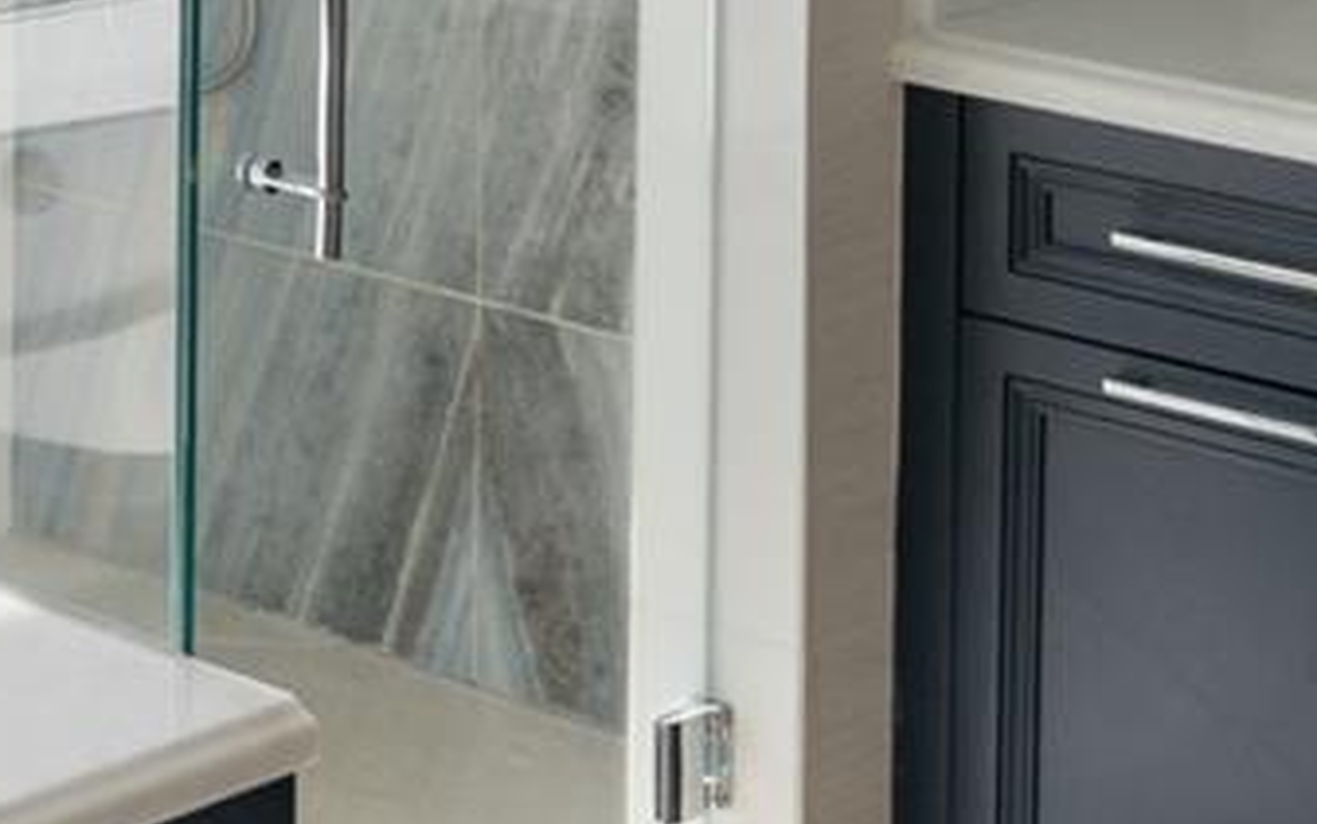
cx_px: -1118
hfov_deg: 15.3
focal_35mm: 116
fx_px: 4166
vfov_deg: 10.8
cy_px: -515
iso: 160
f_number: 8
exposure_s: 1/30
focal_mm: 24
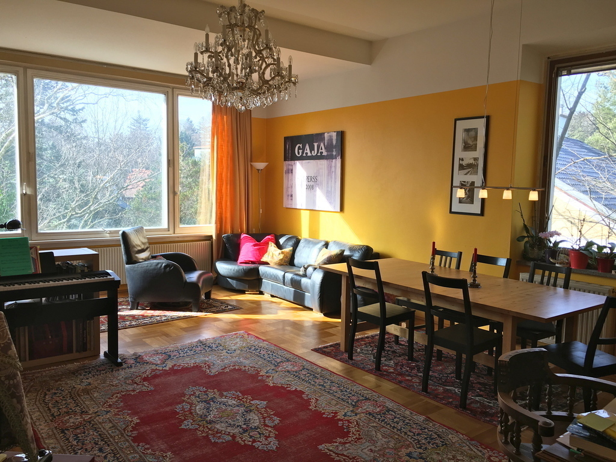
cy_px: 231
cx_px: 308
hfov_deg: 61.7
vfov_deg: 48.2
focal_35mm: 29
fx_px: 516
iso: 25
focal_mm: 4.15
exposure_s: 1/130
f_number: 2.2
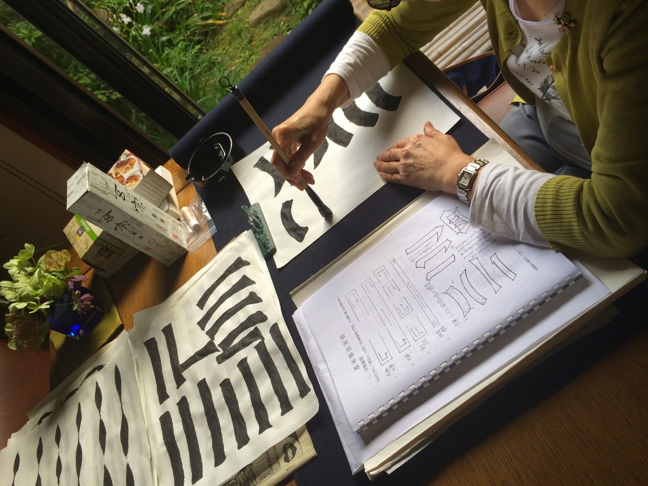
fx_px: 562
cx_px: 324
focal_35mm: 30
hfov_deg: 60.0
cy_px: 243
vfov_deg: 46.8
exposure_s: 1/123
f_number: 2.2
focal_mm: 4.12
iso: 32
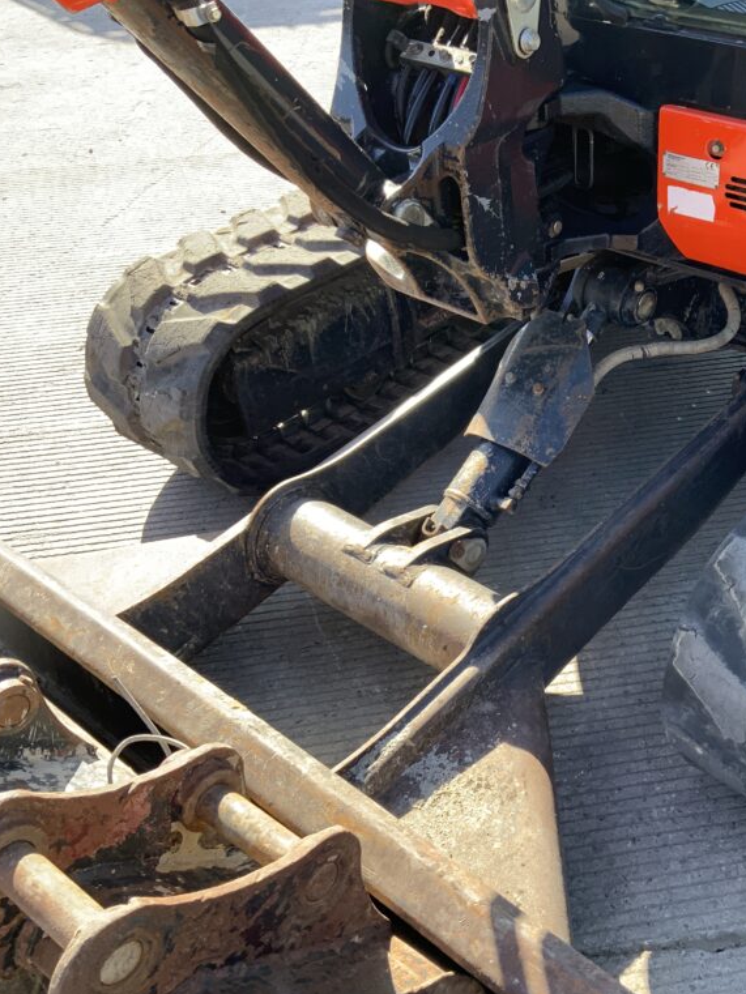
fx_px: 1120
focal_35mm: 39
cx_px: 594
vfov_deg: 47.9
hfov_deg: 35.7
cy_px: 499
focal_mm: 3
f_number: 1.8
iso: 16
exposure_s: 1/199
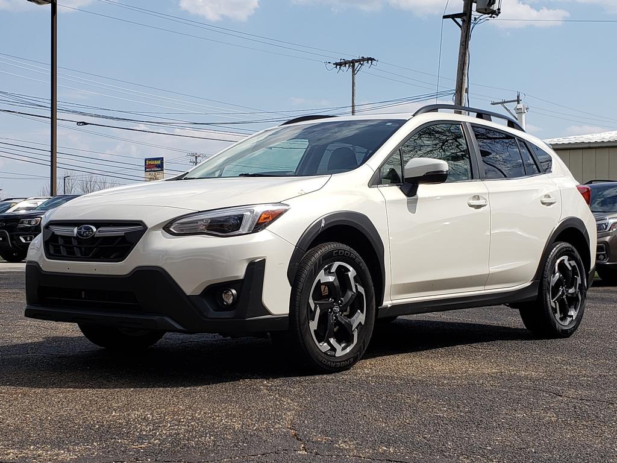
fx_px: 463
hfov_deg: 67.3
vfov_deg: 53.1
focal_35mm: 26
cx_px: 308
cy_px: 232
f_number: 2.4
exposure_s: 1/1951
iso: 50
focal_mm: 4.3
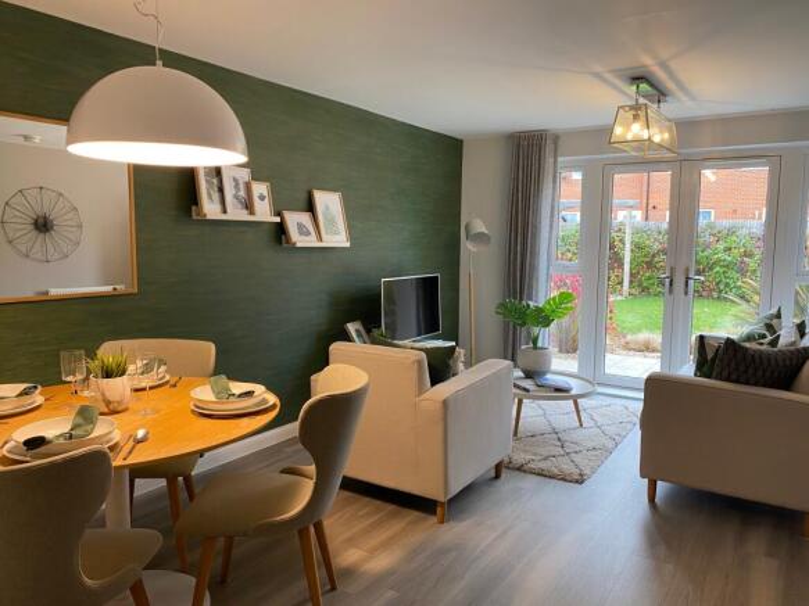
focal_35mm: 26
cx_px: 404
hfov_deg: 67.3
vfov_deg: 53.0
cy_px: 303
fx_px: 608
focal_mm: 4.25
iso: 80
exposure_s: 1/50
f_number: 1.8
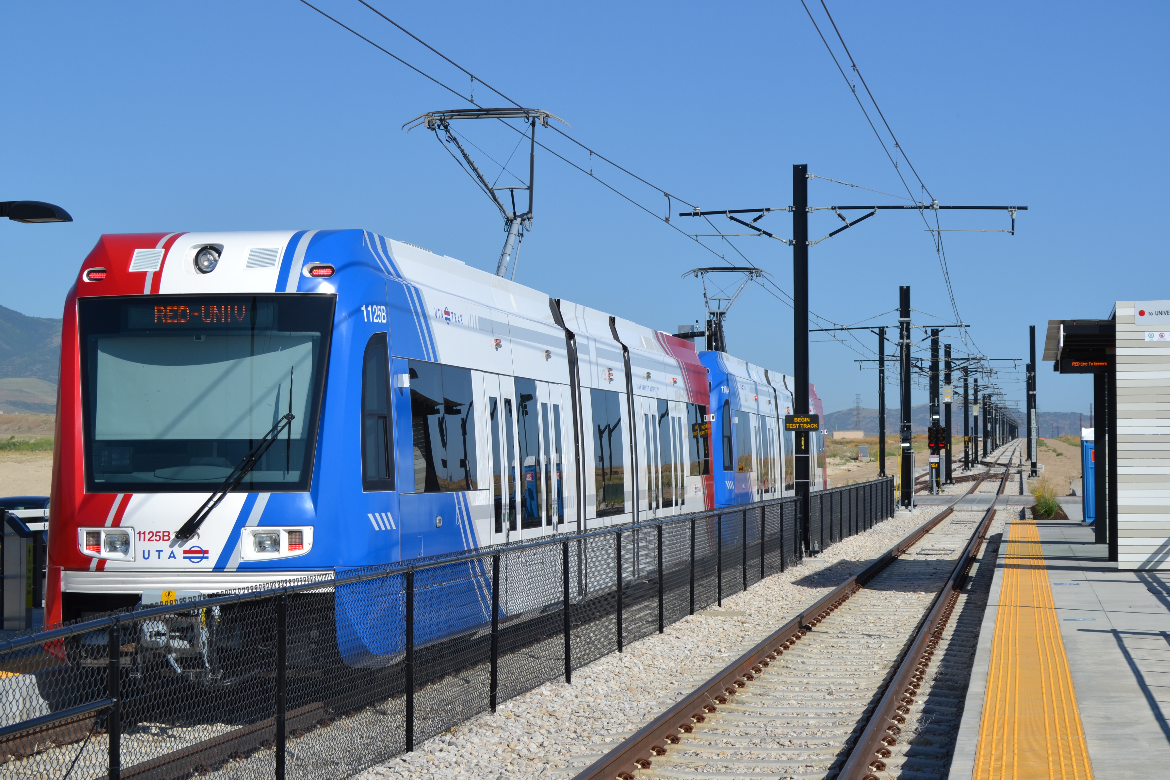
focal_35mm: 82
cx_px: 585
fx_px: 2681
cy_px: 390
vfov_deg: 16.6
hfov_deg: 24.6
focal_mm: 55
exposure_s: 1/320
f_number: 9
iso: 100
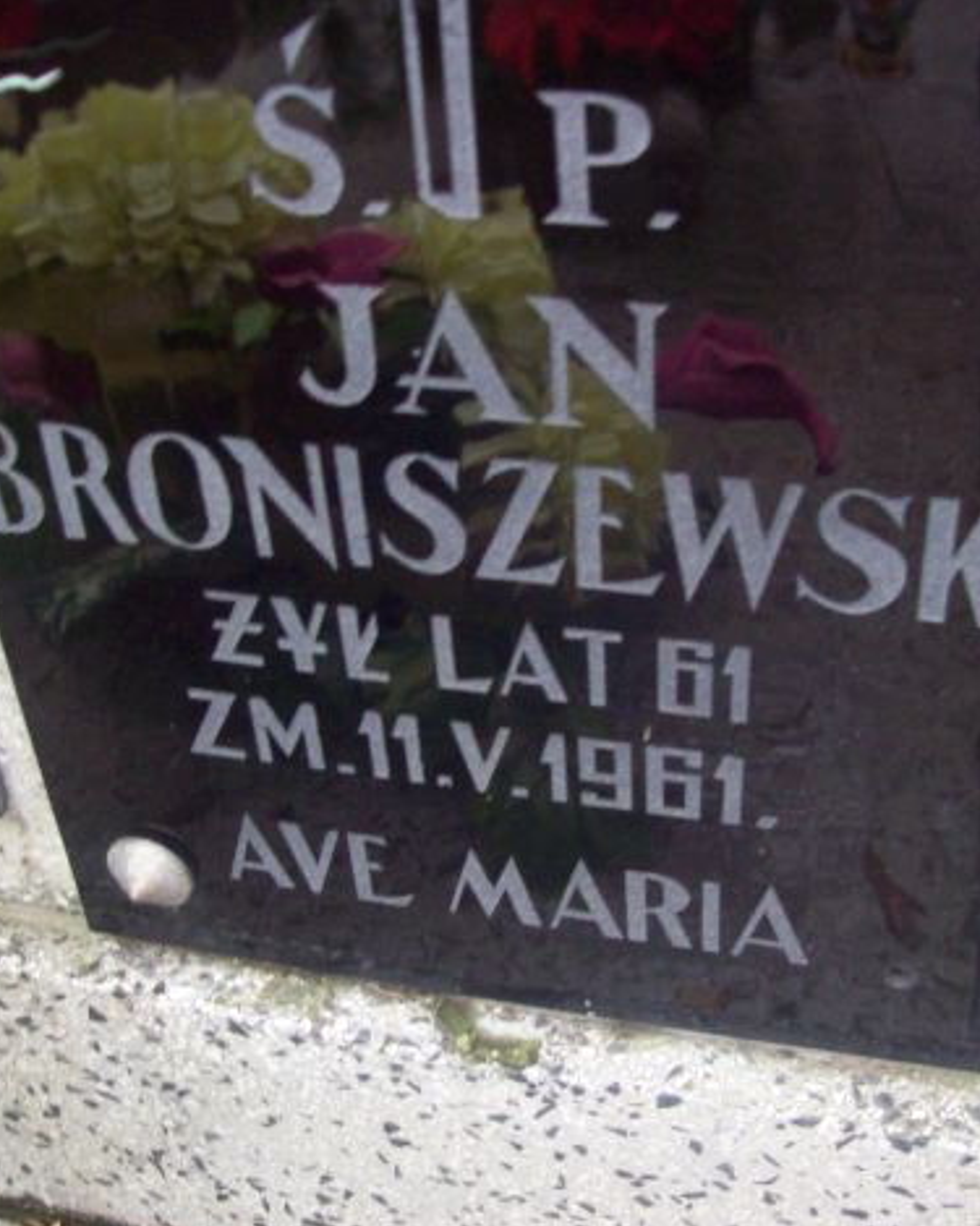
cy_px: 622
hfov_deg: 31.4
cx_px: 525
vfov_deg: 38.8
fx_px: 1741
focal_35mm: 48
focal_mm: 6
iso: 200
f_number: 2.7
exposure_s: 1/64
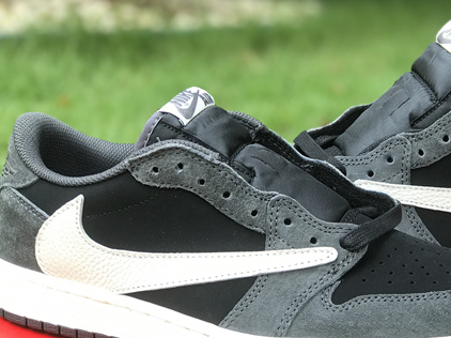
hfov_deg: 19.5
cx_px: 341
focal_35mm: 100
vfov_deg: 14.8
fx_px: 1302
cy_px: 162
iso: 25
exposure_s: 1/100
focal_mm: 6.6
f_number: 2.8
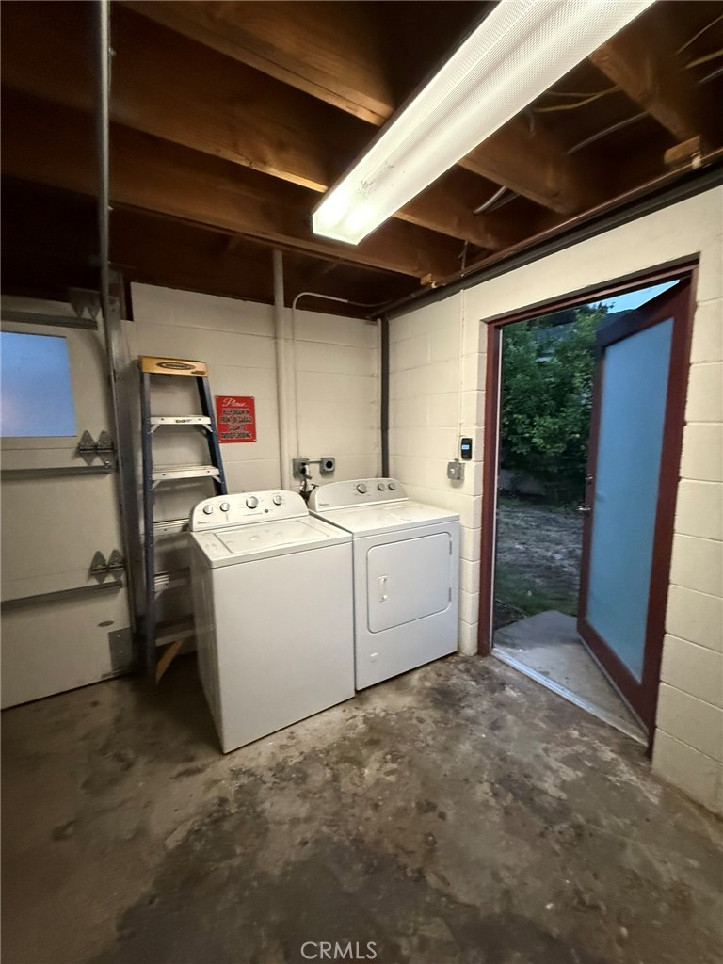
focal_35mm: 14
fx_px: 390
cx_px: 362
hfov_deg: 85.7
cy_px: 482
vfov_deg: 102.1
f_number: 2.2
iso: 1000
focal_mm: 2.22
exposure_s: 1/60
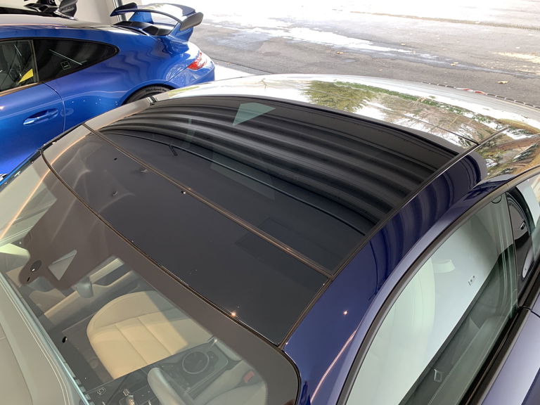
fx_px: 406
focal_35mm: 26
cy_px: 202
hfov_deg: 67.3
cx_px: 270
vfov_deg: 53.1
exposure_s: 1/76
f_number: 1.8
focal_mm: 4.25
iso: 100
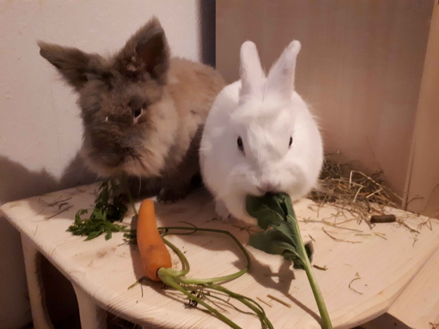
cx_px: 220
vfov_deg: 51.4
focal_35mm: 27
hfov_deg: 65.3
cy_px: 164
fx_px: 342
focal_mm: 3.6
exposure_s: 1/17
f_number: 1.9
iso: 640
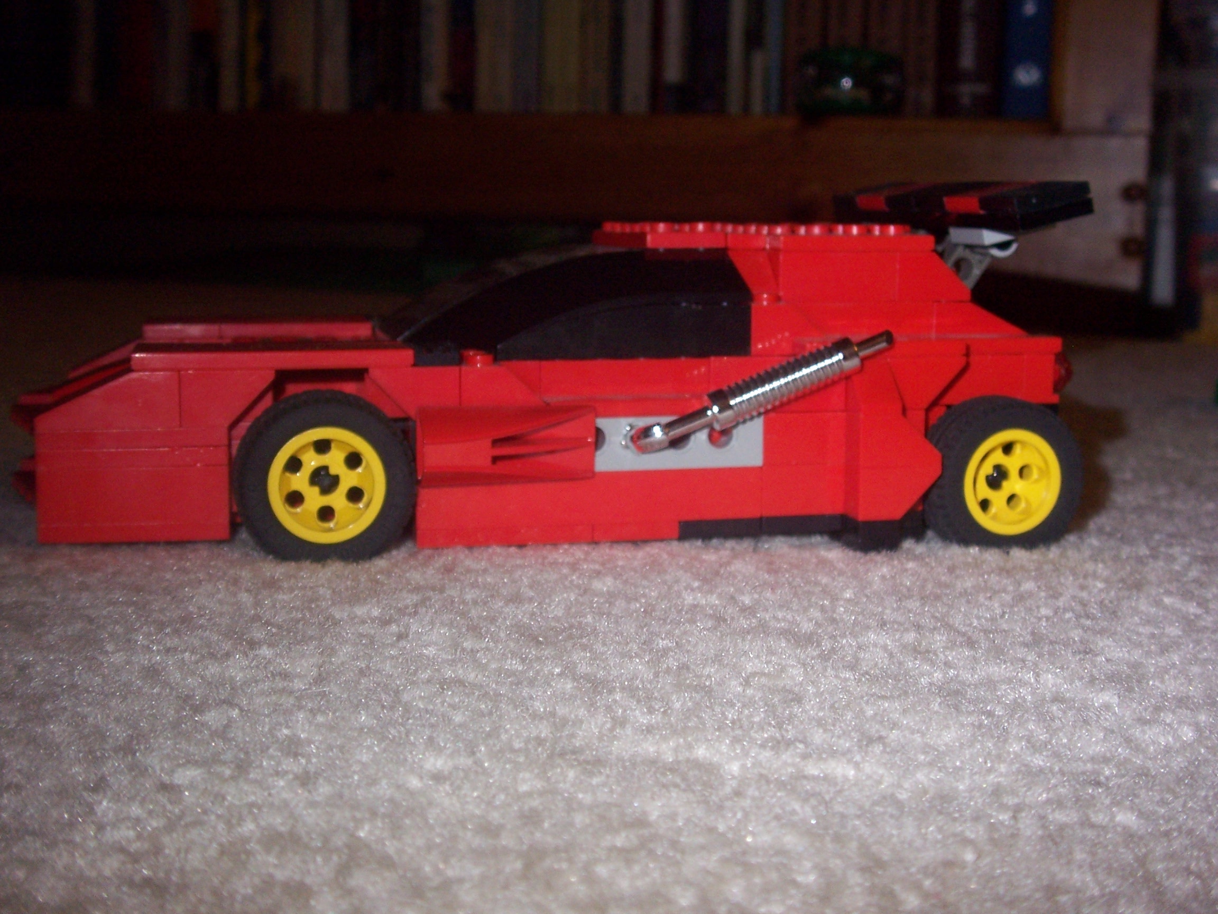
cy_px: 457
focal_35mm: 49
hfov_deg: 38.9
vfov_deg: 29.7
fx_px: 1724
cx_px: 609
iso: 125
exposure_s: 1/80
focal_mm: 8
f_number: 4
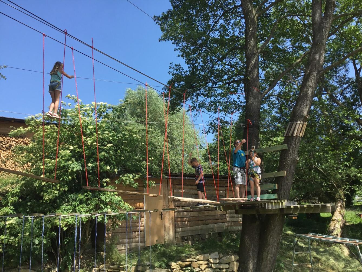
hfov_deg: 58.3
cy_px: 136
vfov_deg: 45.5
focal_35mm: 31
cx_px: 181
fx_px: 324
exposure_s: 1/652
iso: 25
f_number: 2.4
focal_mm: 3.3
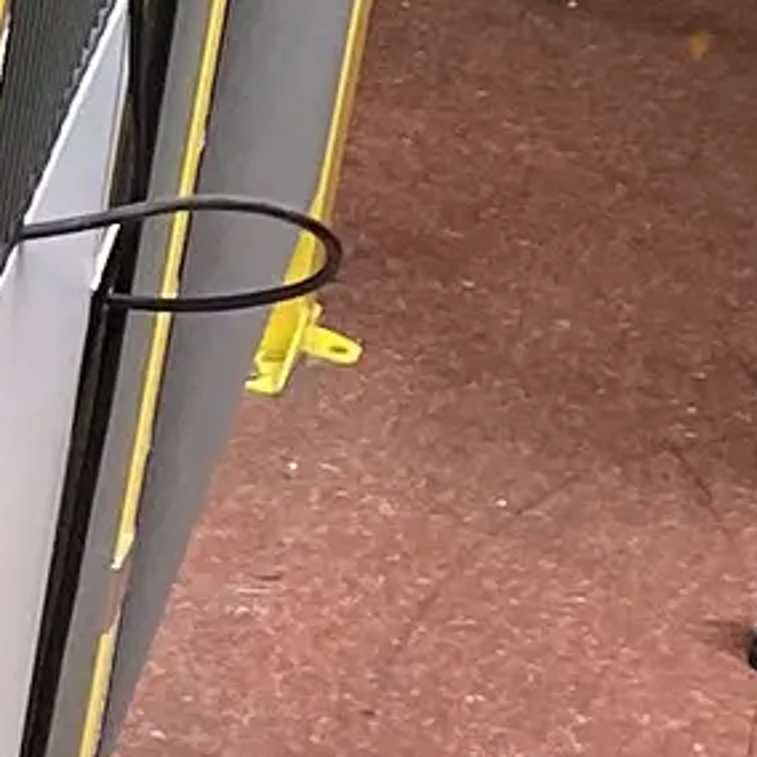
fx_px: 5765
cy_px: -696
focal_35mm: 233
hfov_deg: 6.3
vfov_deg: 7.3
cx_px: -2212
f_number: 1.8
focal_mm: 4.25
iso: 200
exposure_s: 1/50
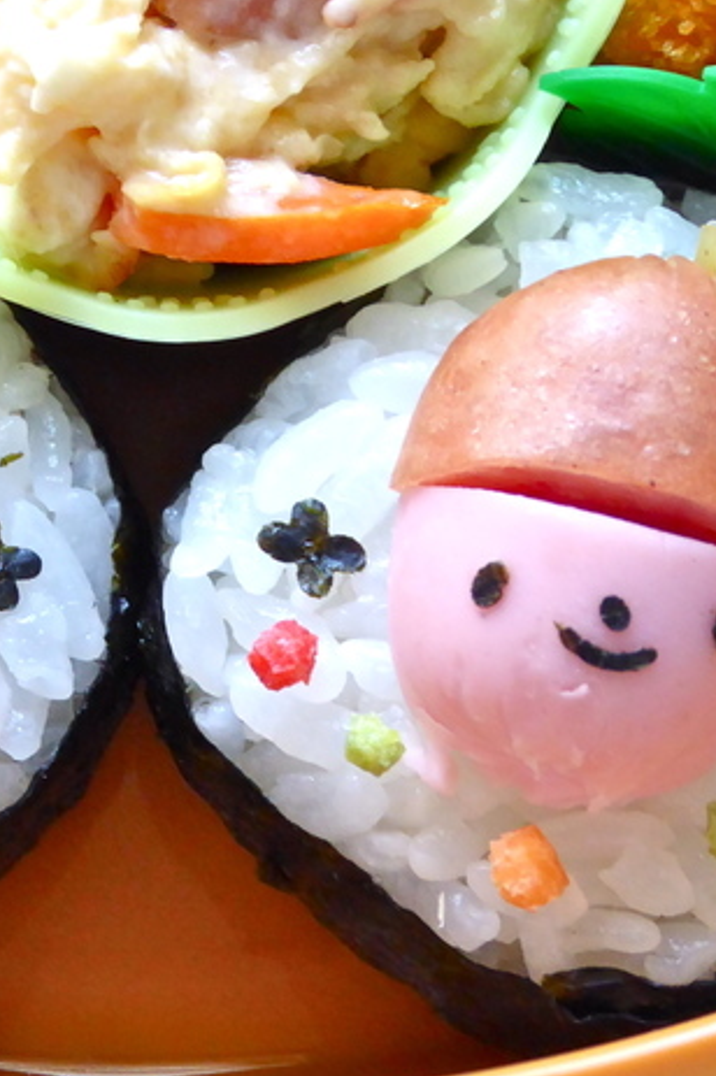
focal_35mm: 118
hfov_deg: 11.5
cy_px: 524
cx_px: 100
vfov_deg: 17.4
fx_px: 3525
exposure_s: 1/13
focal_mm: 12.5
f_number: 4.5
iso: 400
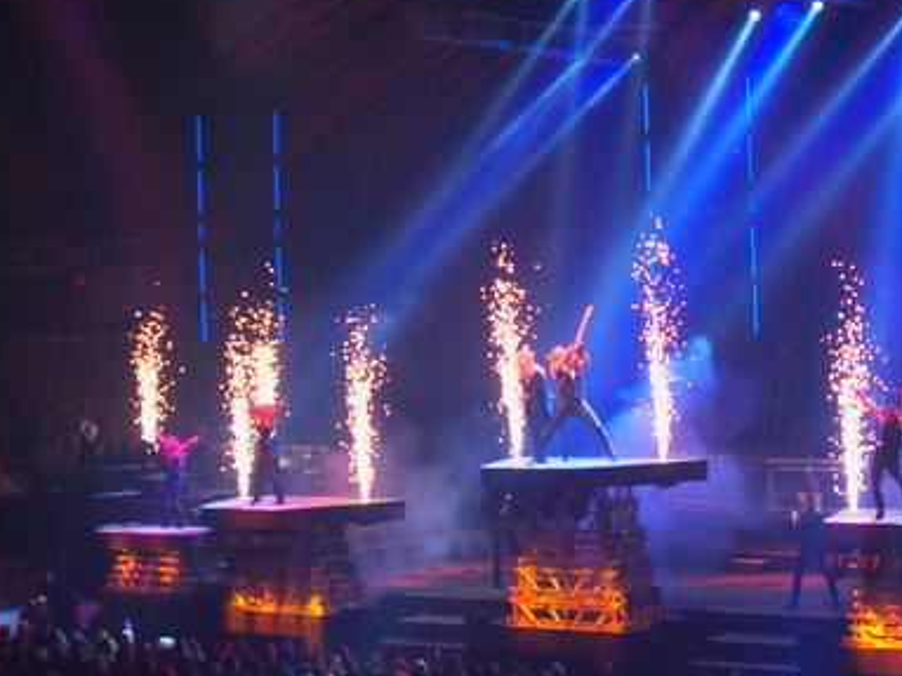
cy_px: 325
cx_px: 502
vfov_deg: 14.8
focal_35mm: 100
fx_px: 2605
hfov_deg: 19.6
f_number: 2.8
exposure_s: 1/160
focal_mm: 17.8
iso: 125
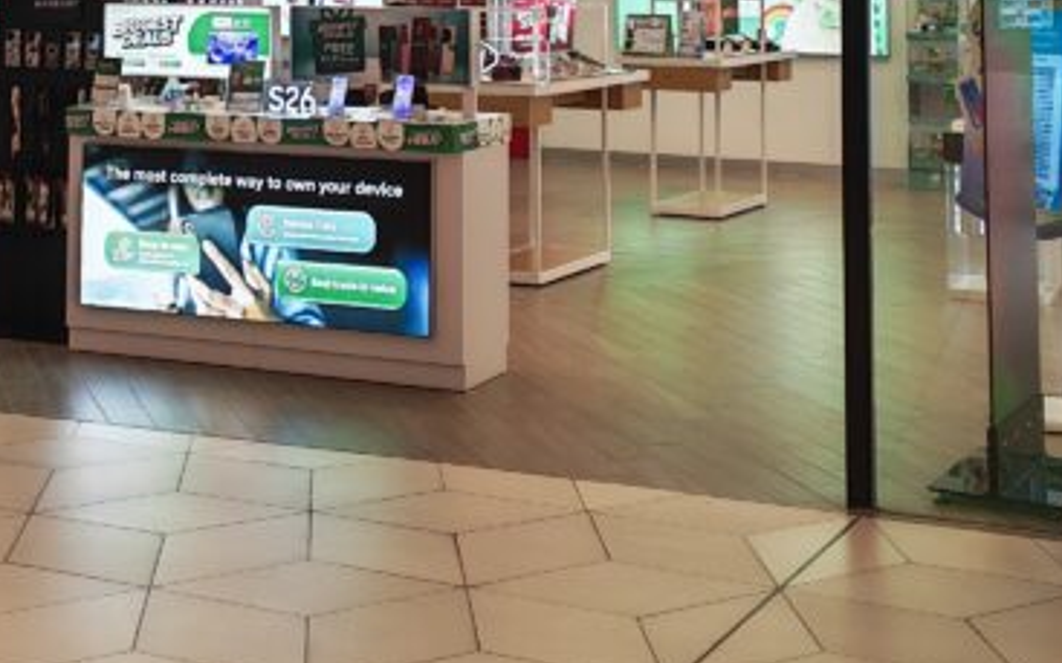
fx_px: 2054
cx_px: 382
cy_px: -110
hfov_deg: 28.9
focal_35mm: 71
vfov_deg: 17.5
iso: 200
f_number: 1.9
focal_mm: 6.12
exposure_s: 1/100
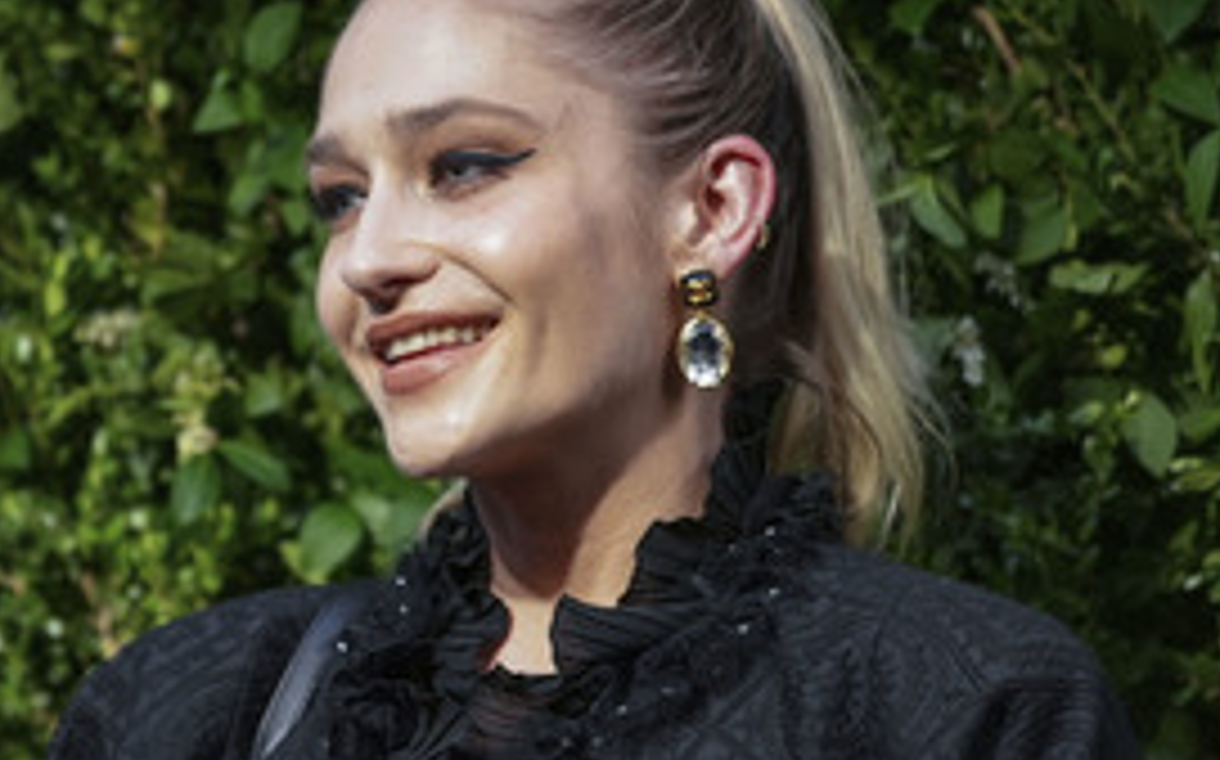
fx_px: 6413
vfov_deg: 6.8
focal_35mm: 193
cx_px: 378
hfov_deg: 10.9
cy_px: 481
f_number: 4.5
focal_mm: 114
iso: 2500
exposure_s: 1/320
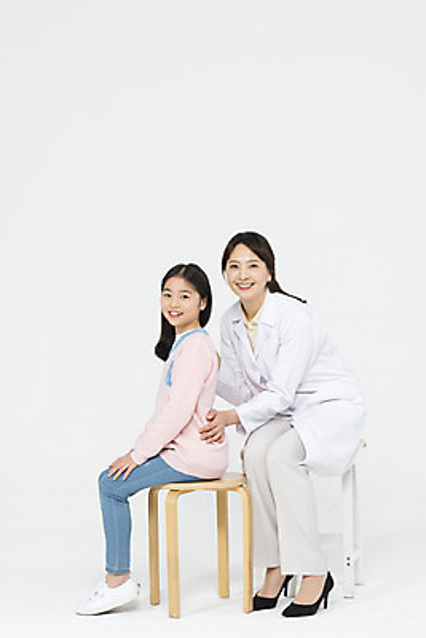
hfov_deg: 17.5
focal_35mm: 78
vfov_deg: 26.0
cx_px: 213
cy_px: 319
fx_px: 1383
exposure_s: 1/100
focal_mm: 78
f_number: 16
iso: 100
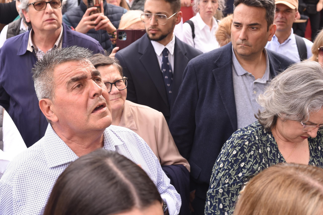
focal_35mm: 50
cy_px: 108
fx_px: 449
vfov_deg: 27.0
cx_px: 162
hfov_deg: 39.6
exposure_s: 1/125
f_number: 8
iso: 400
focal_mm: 50
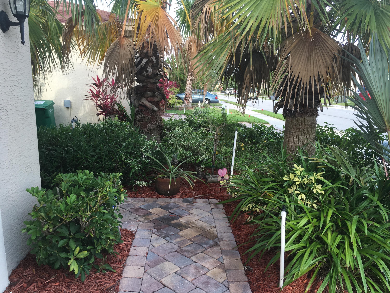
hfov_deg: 61.7
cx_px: 195
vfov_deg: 48.2
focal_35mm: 29
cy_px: 146
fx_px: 327
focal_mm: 4.15
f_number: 2.2
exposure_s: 1/194
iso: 25
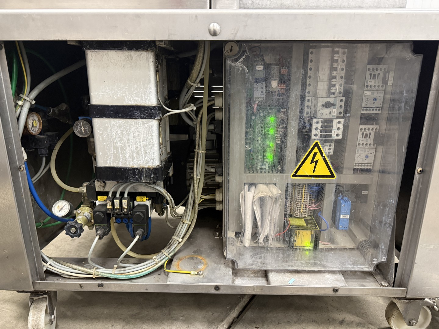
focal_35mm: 24
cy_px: 164
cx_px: 220
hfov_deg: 71.6
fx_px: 304
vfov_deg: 56.8
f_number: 1.78
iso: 640
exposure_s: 1/33
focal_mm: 6.76
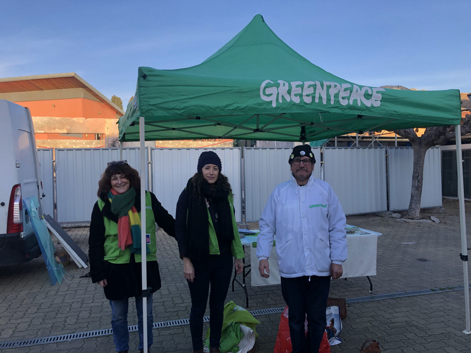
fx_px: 381
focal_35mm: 28
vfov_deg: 49.7
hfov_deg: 63.4
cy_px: 176
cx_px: 236
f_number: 1.8
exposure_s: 1/422
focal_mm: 4
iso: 20
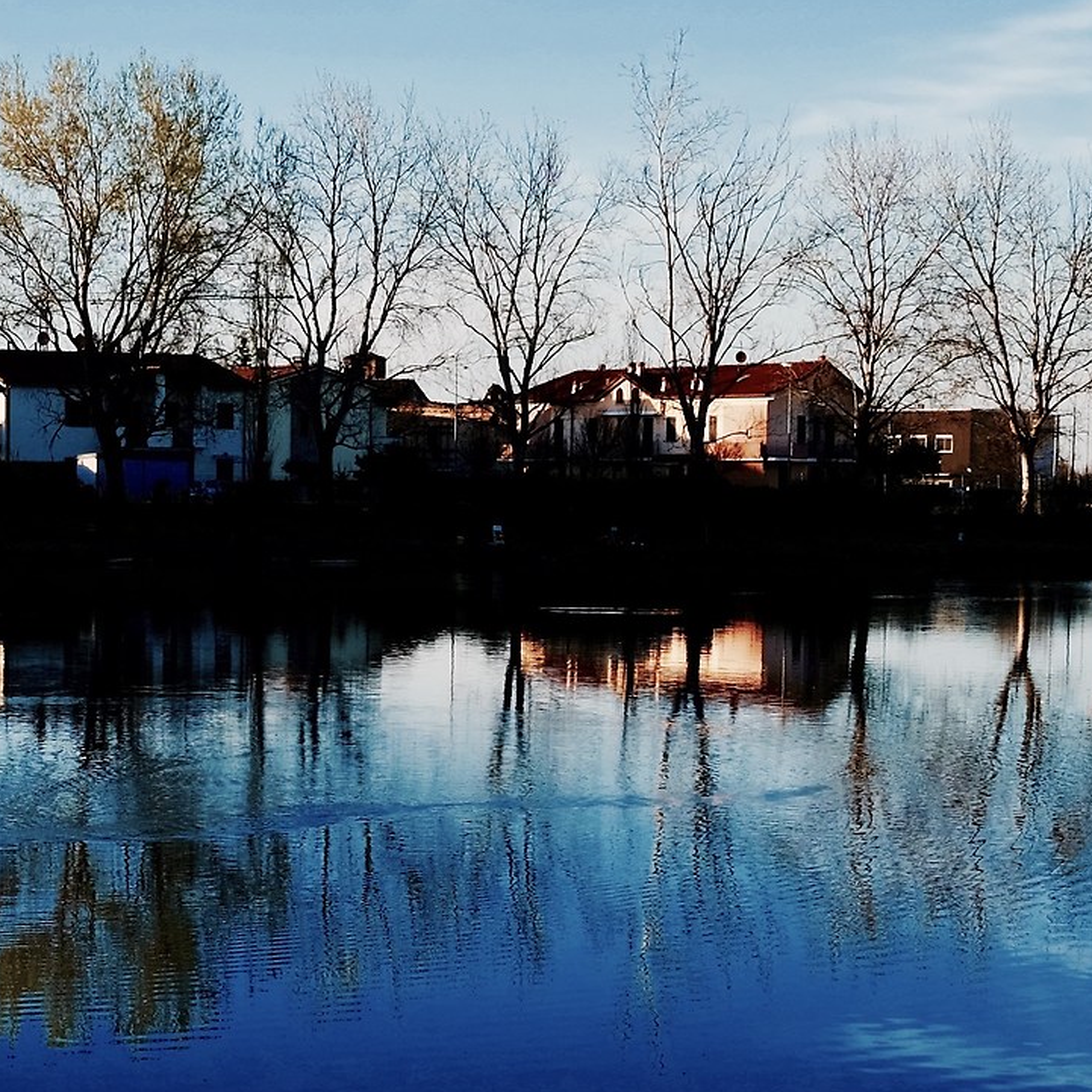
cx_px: 165
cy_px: 818
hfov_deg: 17.4
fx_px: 3533
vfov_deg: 17.5
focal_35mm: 99
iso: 200
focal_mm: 23
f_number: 8
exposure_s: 1/250
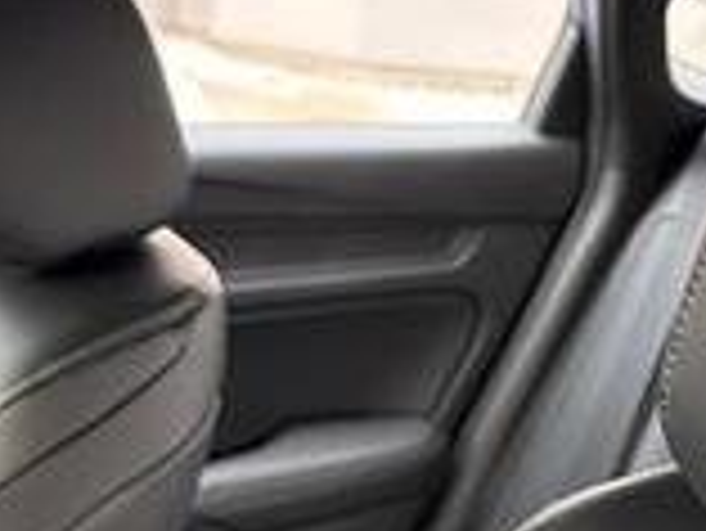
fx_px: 1572
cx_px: 616
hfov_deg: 24.7
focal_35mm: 77
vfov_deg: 19.0
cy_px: 392
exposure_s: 1/60
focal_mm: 6.76
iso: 250
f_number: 1.78
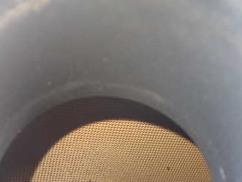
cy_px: 165
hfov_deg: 33.9
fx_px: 392
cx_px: 74
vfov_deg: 25.3
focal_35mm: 56
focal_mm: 5.4
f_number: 2.3
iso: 640
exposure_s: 1/30
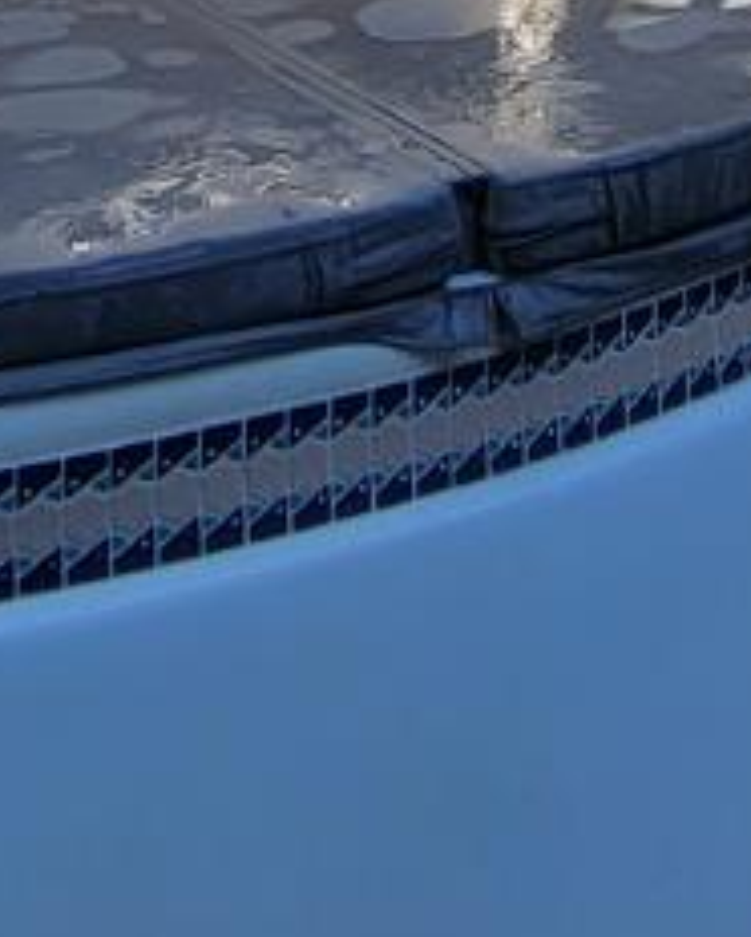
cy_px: -640
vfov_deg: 19.0
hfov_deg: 18.7
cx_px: 480
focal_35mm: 82
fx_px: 2275
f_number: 2.2
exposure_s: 1/325
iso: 50
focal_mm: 2.2
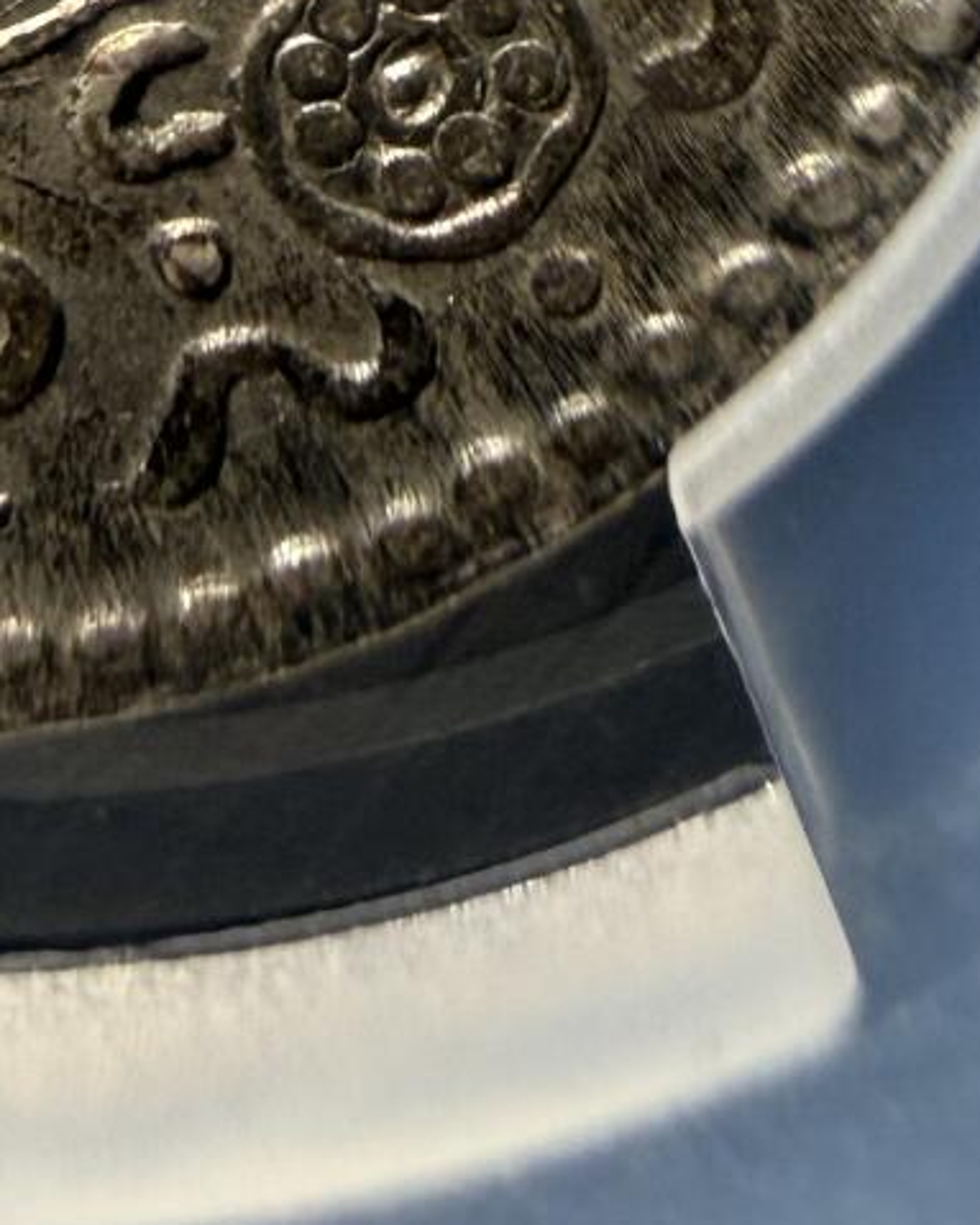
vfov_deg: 18.3
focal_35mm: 88
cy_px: -795
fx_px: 3191
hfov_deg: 17.0
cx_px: -38
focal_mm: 2.22
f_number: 2.2
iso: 125
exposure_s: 1/71
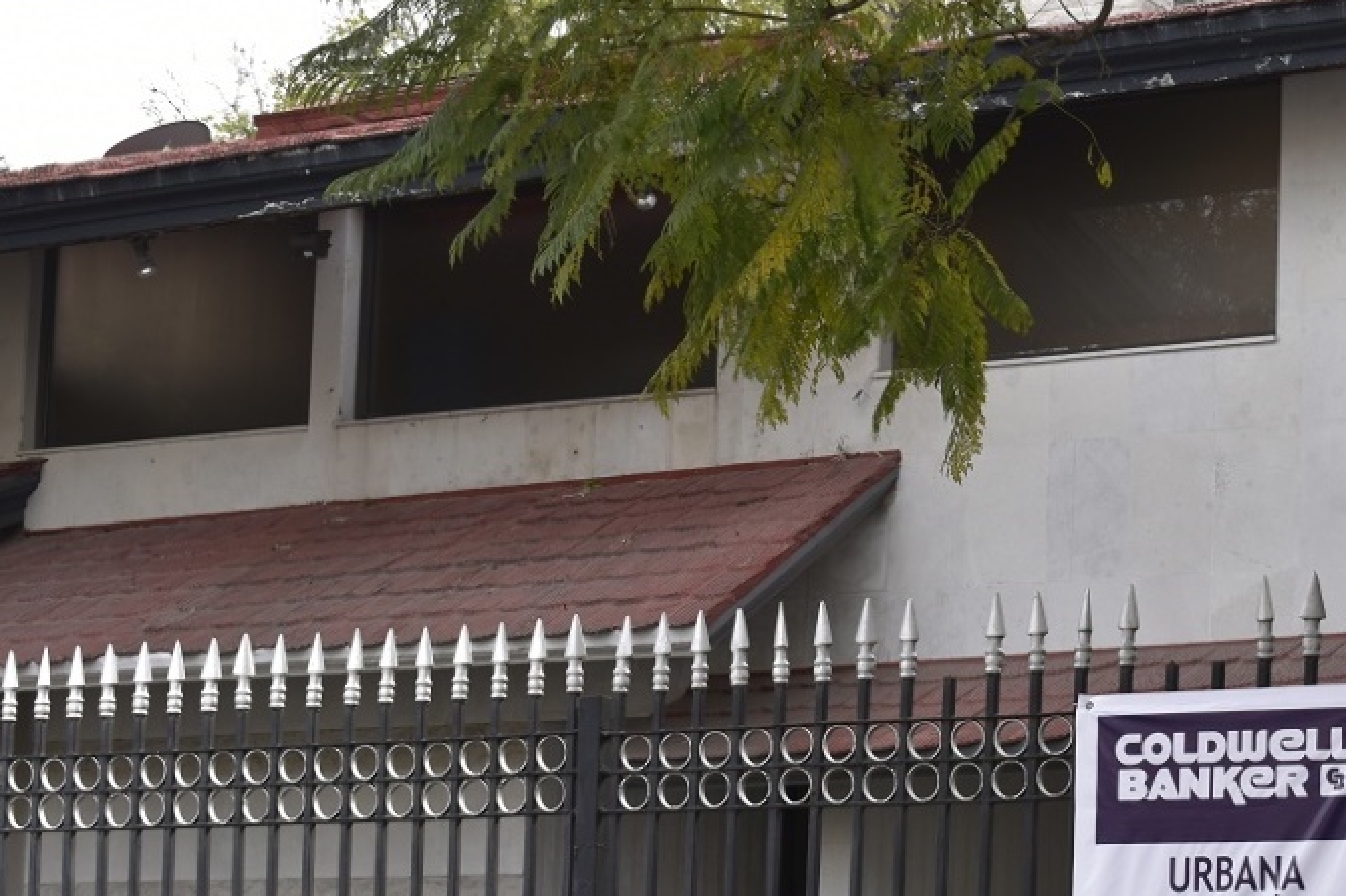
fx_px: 4298
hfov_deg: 17.8
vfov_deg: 11.9
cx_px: 820
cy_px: 662
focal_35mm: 115
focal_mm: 50
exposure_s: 1/125
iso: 400
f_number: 9
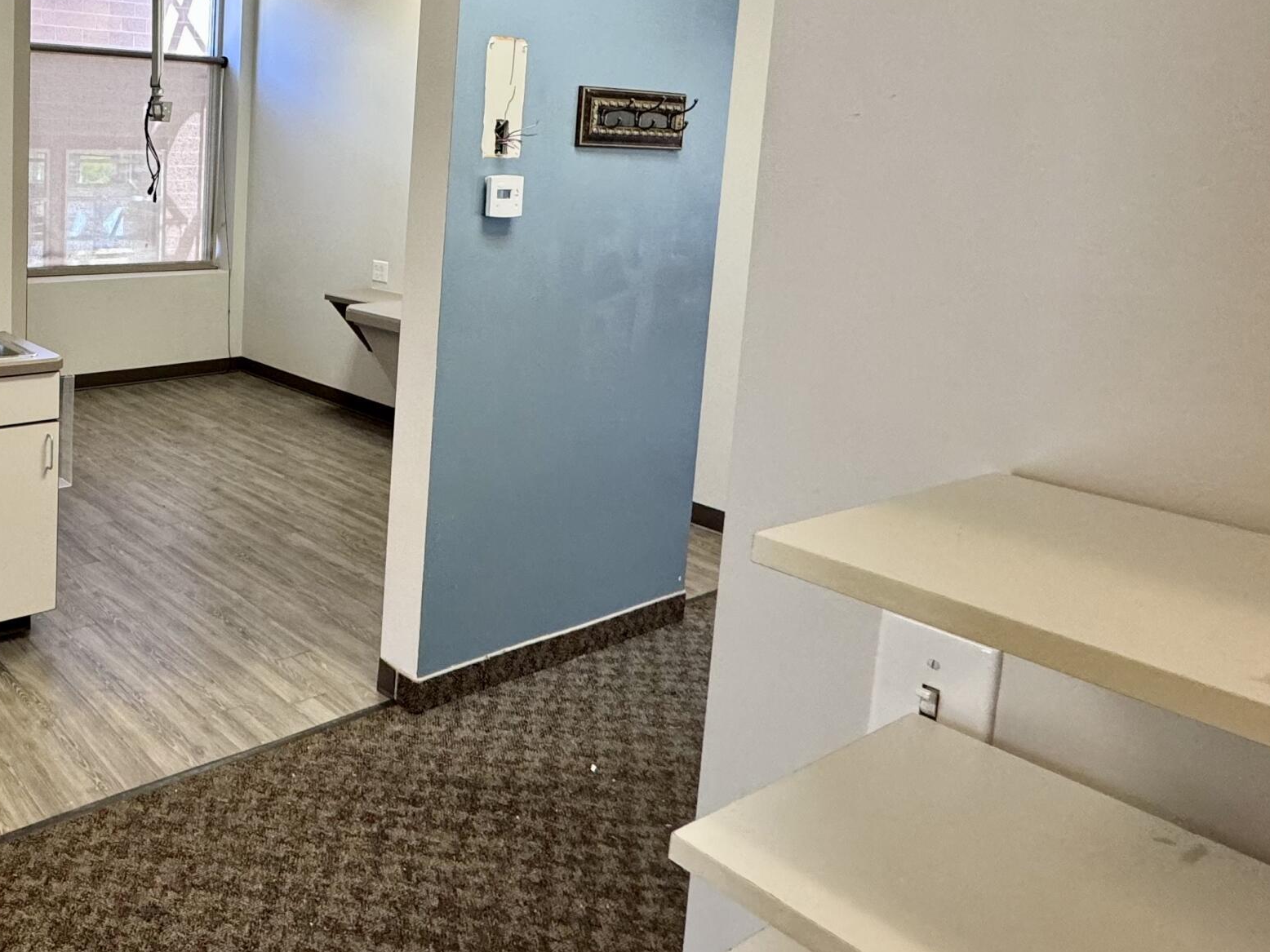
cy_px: 256
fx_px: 991
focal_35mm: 27
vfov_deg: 49.6
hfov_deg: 55.2
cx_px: 90
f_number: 2.2
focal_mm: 2.22
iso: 250
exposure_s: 1/120
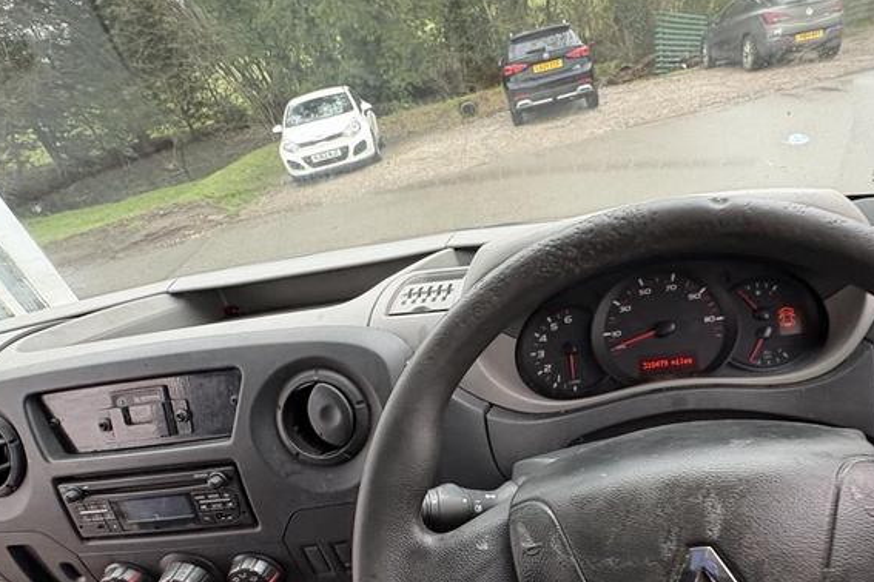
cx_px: 572
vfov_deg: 54.5
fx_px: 558
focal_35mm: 23
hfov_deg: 74.1
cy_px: 363
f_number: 2.2
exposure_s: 1/78
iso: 200
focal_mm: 2.22
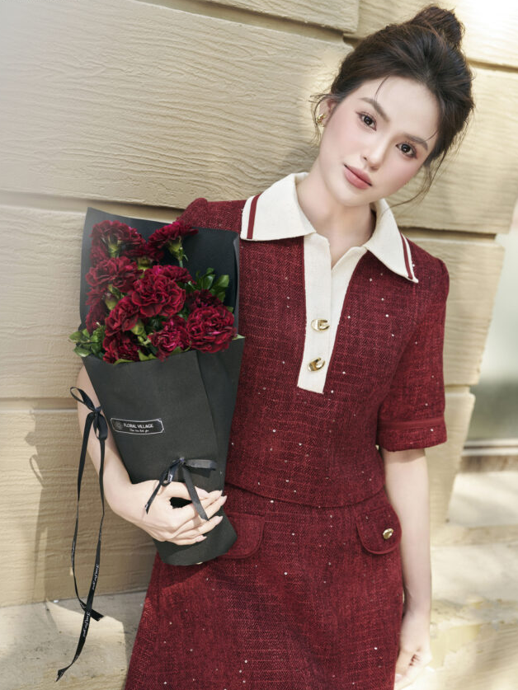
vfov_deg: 33.8
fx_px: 1137
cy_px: 352
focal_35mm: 57
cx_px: 267
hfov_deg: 25.7
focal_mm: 50
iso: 400
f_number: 3.2
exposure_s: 1/400
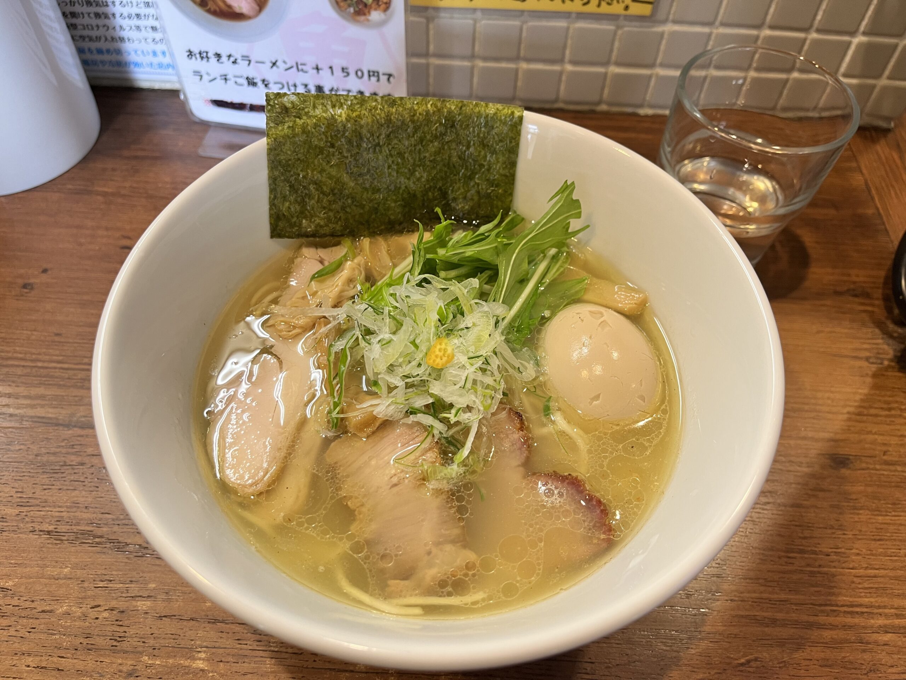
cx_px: 453
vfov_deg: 53.1
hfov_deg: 67.3
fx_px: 680
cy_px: 340
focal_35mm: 26
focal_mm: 5.1
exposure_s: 1/50
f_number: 1.6
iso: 100
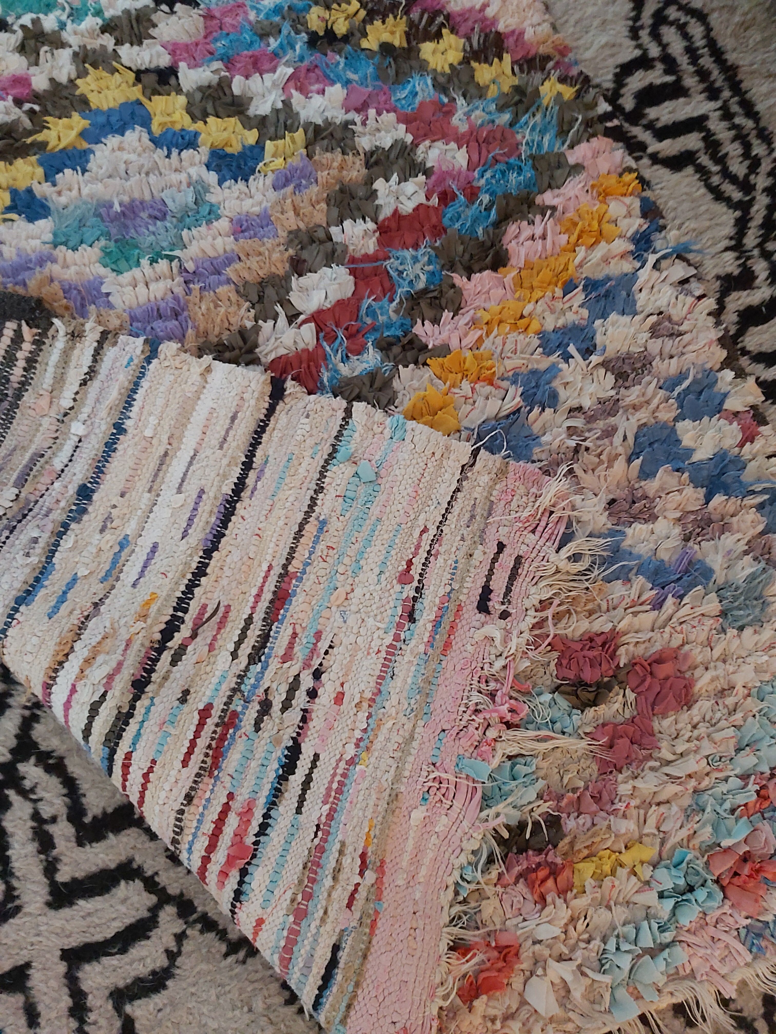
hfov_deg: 53.1
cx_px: 388
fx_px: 777
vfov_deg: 67.3
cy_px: 517
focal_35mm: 26
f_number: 1.7
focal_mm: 3.92
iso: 800
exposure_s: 1/25
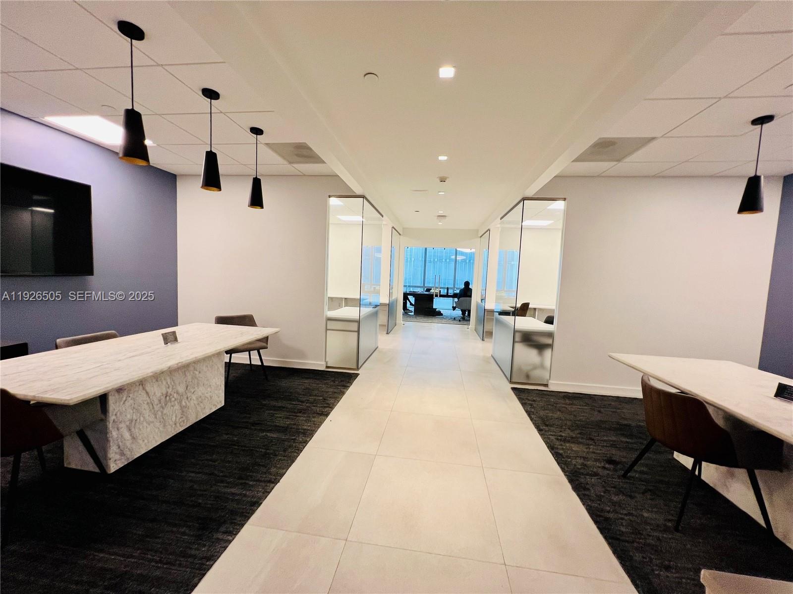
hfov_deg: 106.2
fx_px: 298
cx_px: 396
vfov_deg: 89.9
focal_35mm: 13
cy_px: 297
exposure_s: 1/120
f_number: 1.8
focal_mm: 1.57
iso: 100
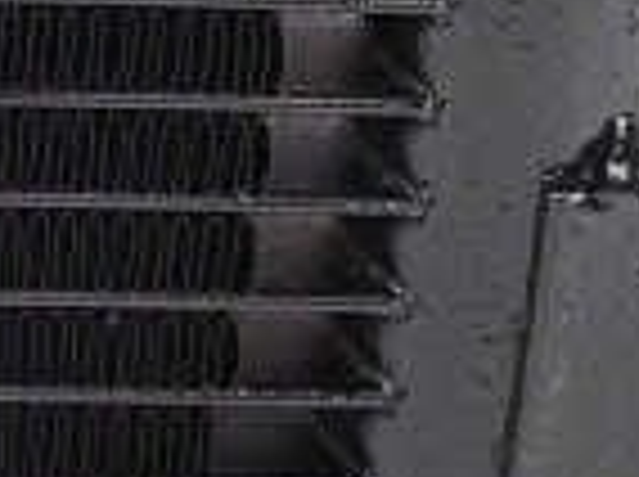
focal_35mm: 322
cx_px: -698
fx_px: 5934
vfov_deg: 4.6
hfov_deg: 6.0
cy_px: 306
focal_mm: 6.6
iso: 25
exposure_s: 1/59
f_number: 2.8
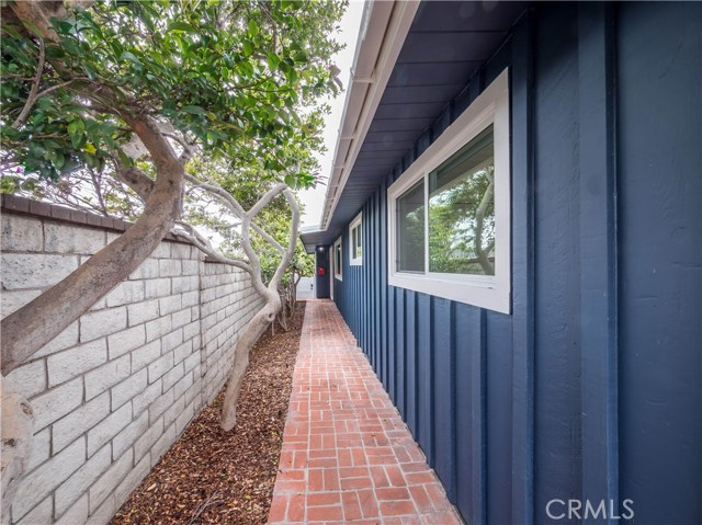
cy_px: 262
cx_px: 351
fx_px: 304
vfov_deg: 81.7
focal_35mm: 15
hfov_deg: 98.2
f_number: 11
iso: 100
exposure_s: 1/25
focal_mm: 7
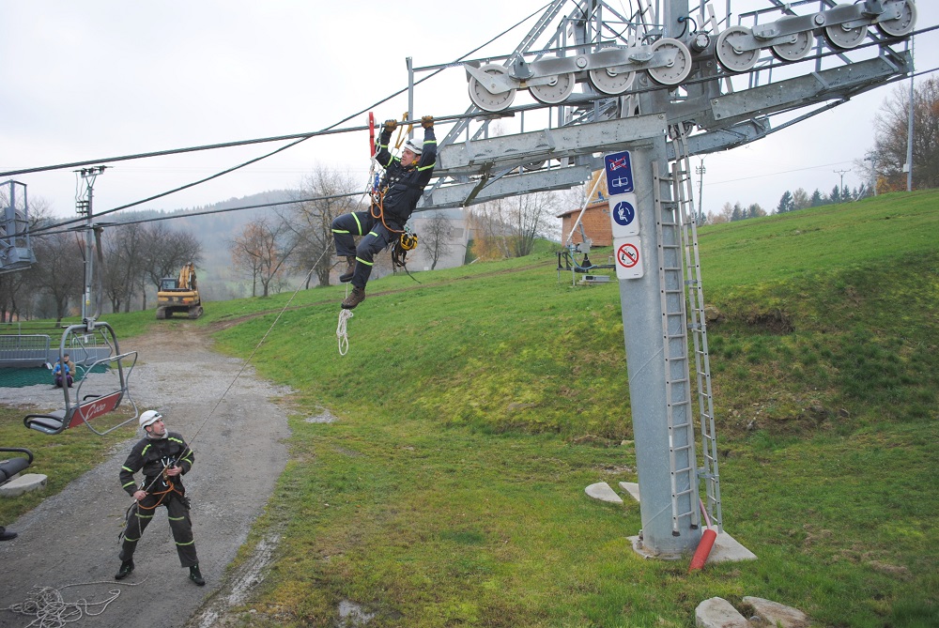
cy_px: 314
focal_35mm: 30
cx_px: 470
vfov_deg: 43.7
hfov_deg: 61.9
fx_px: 783
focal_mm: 20
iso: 110
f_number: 3.8
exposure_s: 1/125
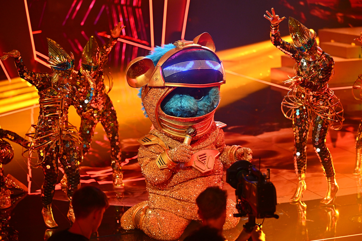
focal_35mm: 98
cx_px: 181
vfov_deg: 14.0
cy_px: 120
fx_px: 985
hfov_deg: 20.8
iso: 2500
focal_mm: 98
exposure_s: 1/500
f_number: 2.8
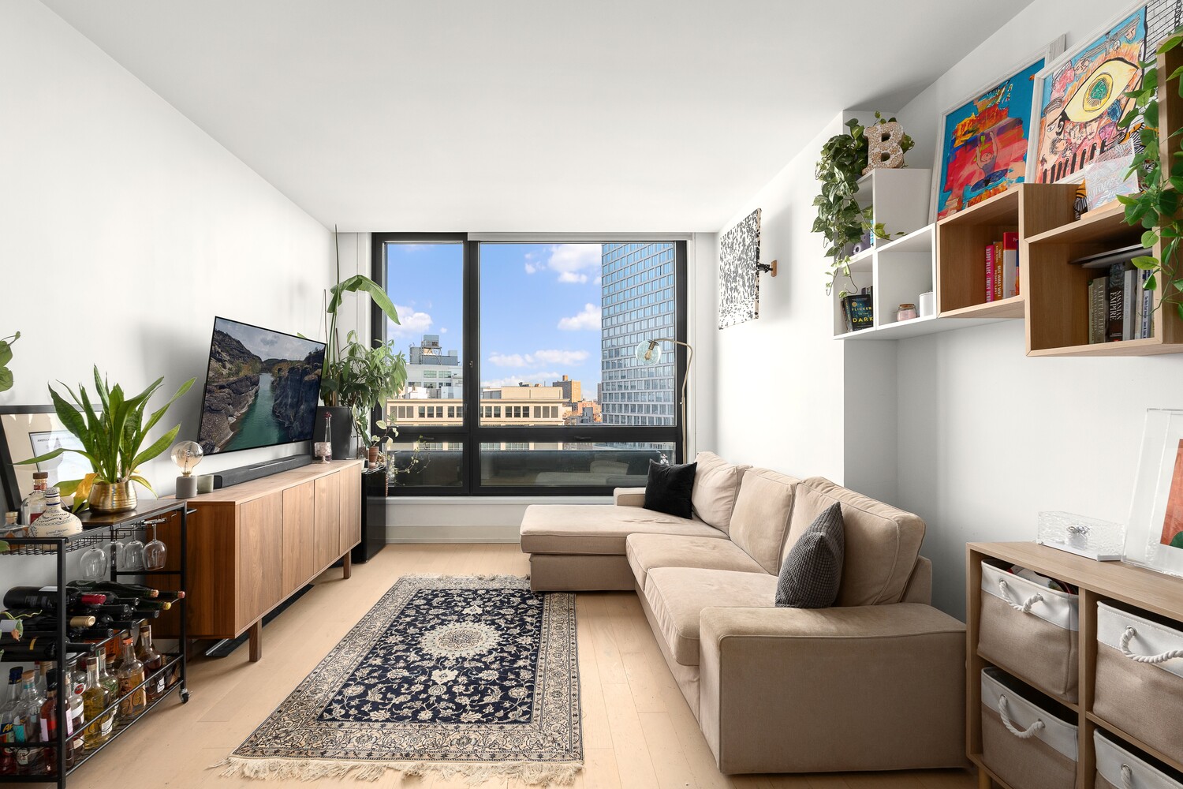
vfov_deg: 73.7
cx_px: 592
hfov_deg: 96.7
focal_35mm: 16
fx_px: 526
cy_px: 394
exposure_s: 1/6
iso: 320
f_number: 11
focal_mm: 16
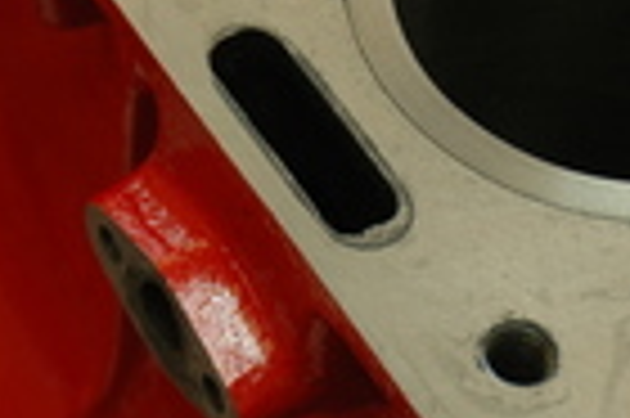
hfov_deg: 11.3
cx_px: 320
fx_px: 3181
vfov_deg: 7.5
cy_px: 378
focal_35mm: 182
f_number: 4.2
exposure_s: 1/40
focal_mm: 34
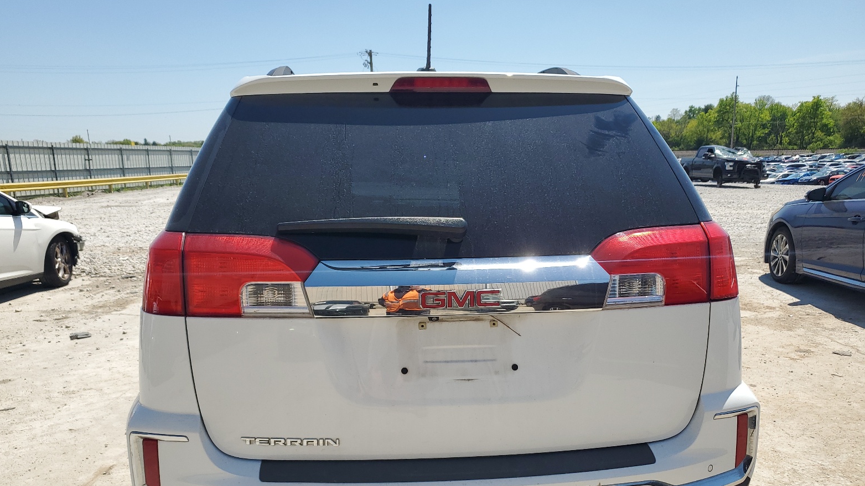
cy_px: 311
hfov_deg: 66.1
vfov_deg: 39.8
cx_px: 427
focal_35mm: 29
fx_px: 665
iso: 50
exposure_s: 1/3333
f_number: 1.5
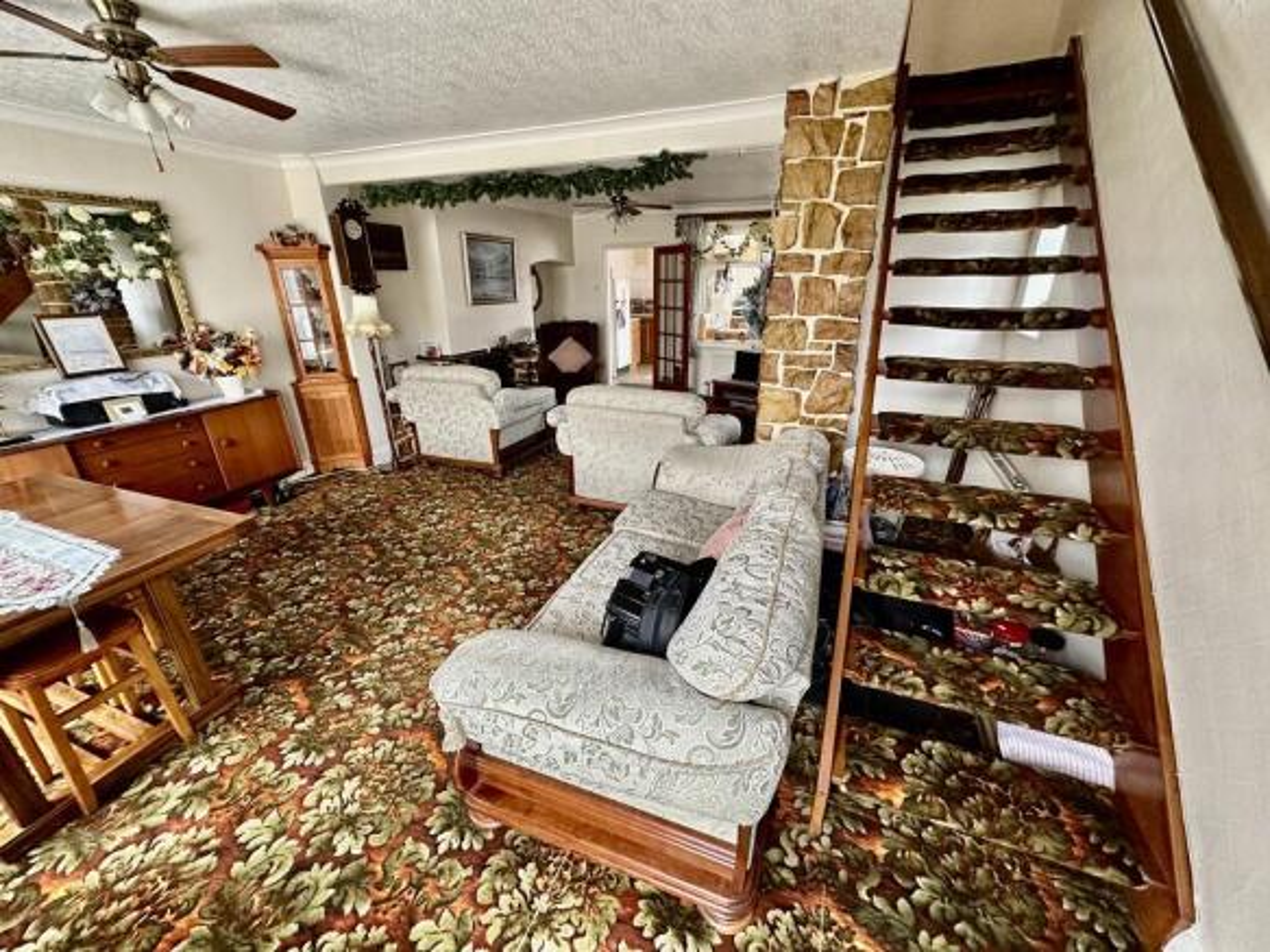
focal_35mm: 14
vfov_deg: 85.7
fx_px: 514
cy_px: 476
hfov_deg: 102.1
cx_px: 635
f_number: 2.2
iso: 320
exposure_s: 1/72
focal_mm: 2.22
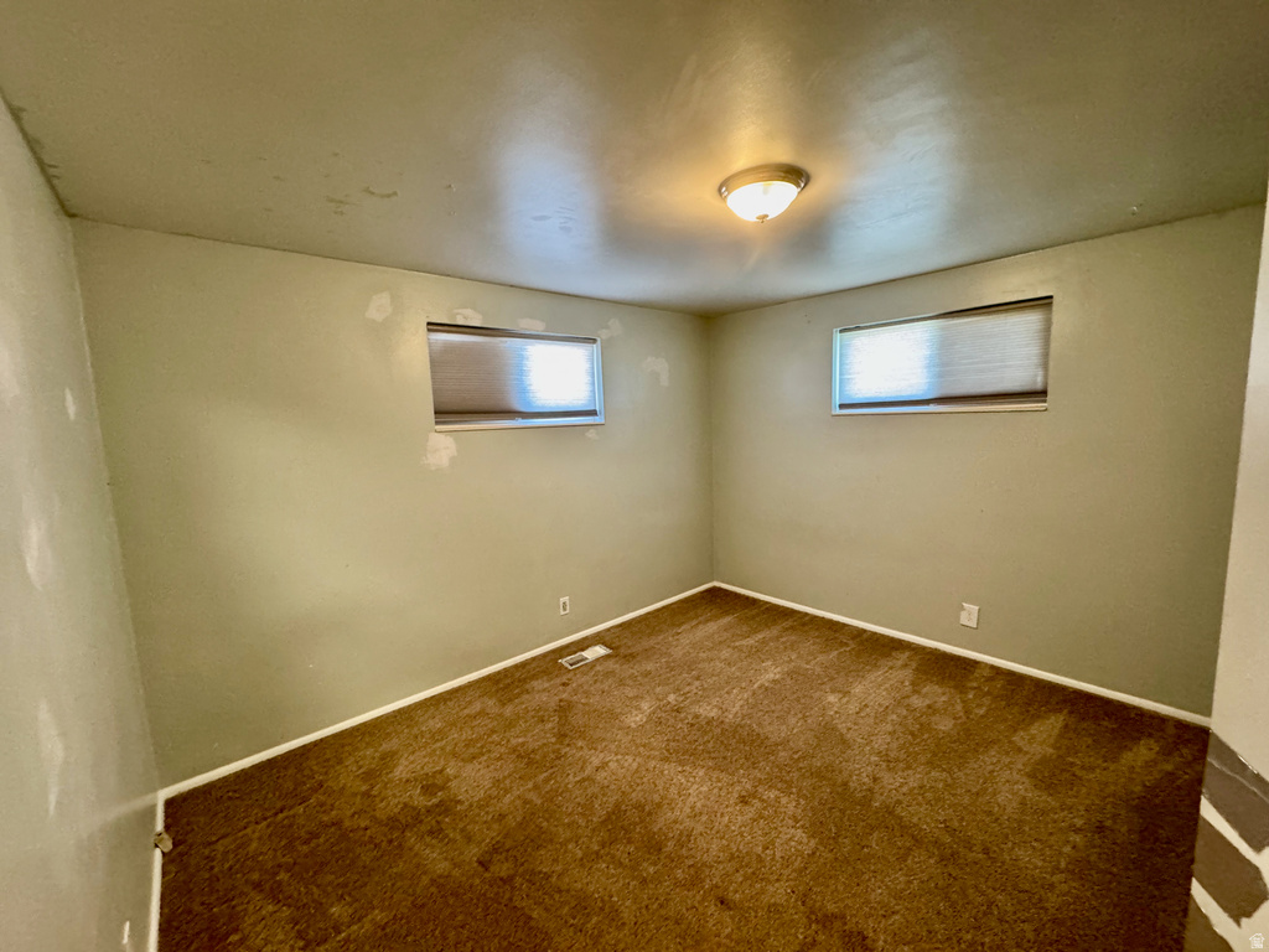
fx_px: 513
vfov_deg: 85.7
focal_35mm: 14
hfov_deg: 102.1
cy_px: 476
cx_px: 634
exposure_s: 1/60
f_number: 2.2
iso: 1000
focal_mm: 2.22
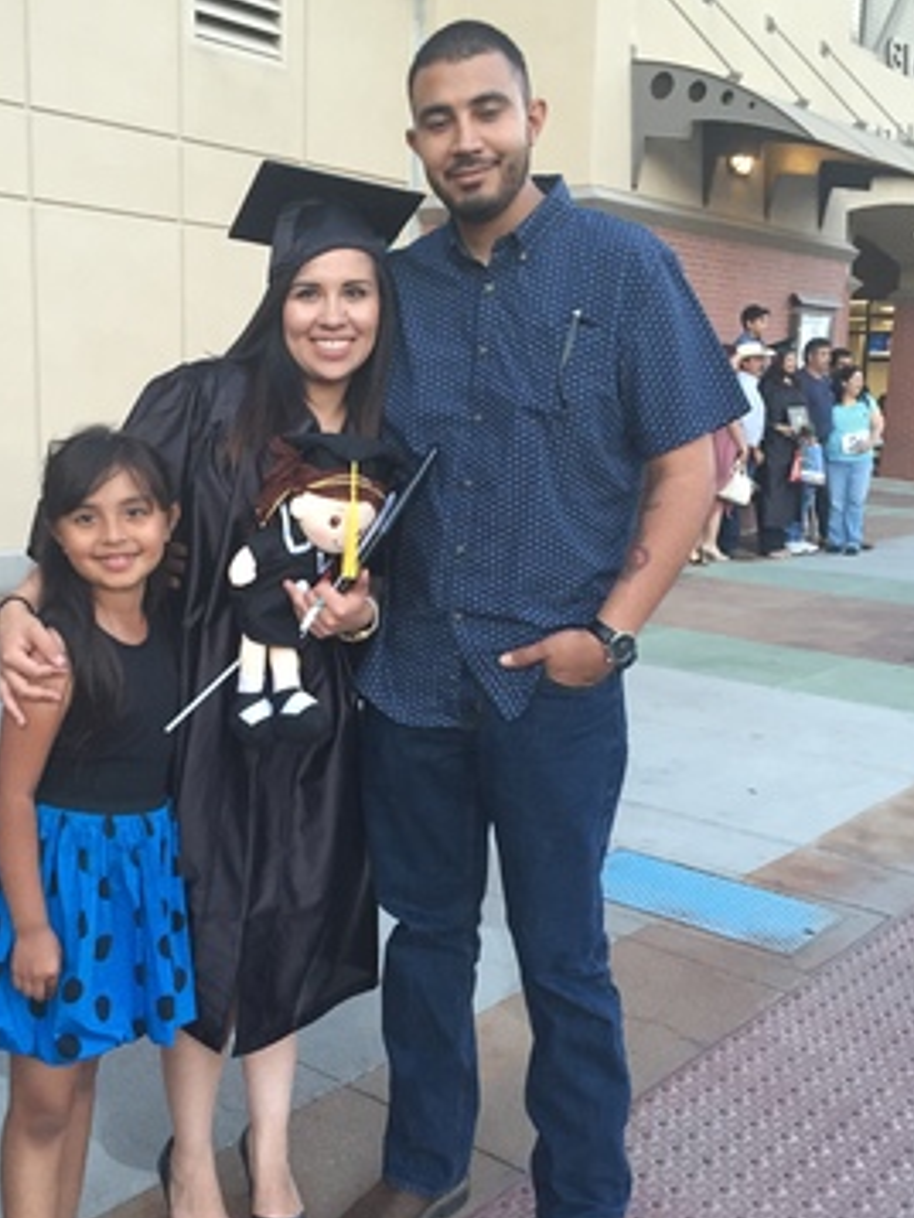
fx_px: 1372
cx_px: 358
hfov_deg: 36.7
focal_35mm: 39
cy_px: 645
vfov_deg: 47.8
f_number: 2.2
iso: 50
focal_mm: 4.15
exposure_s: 1/30
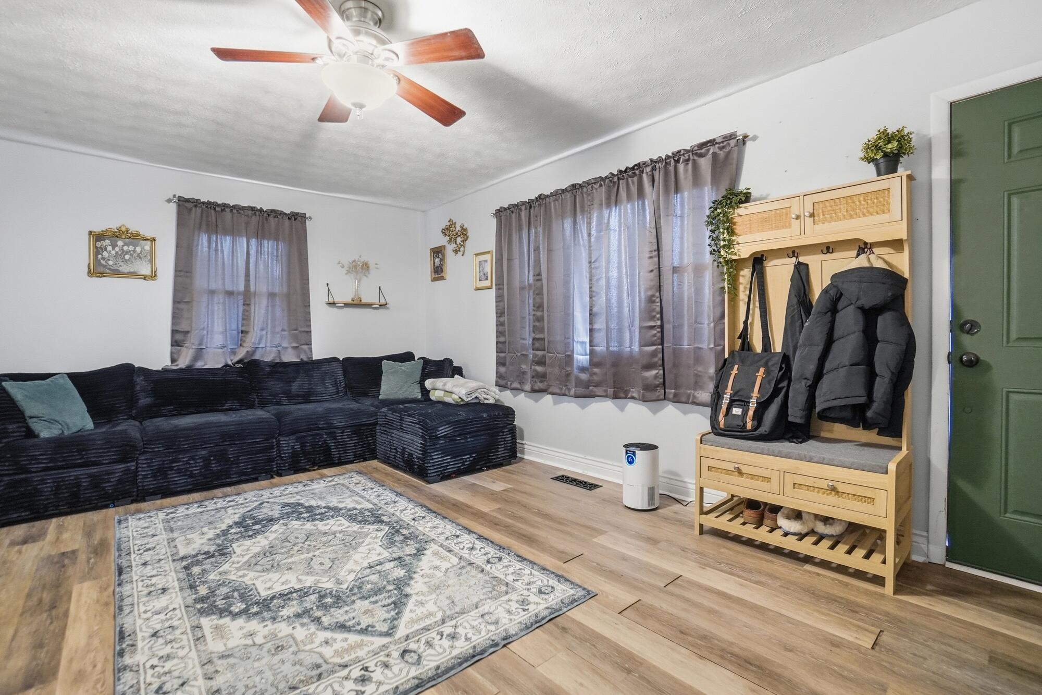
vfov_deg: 77.3
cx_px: 521
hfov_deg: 100.4
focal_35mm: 15
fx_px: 434
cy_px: 348
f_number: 4
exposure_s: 1/30
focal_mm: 10
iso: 100
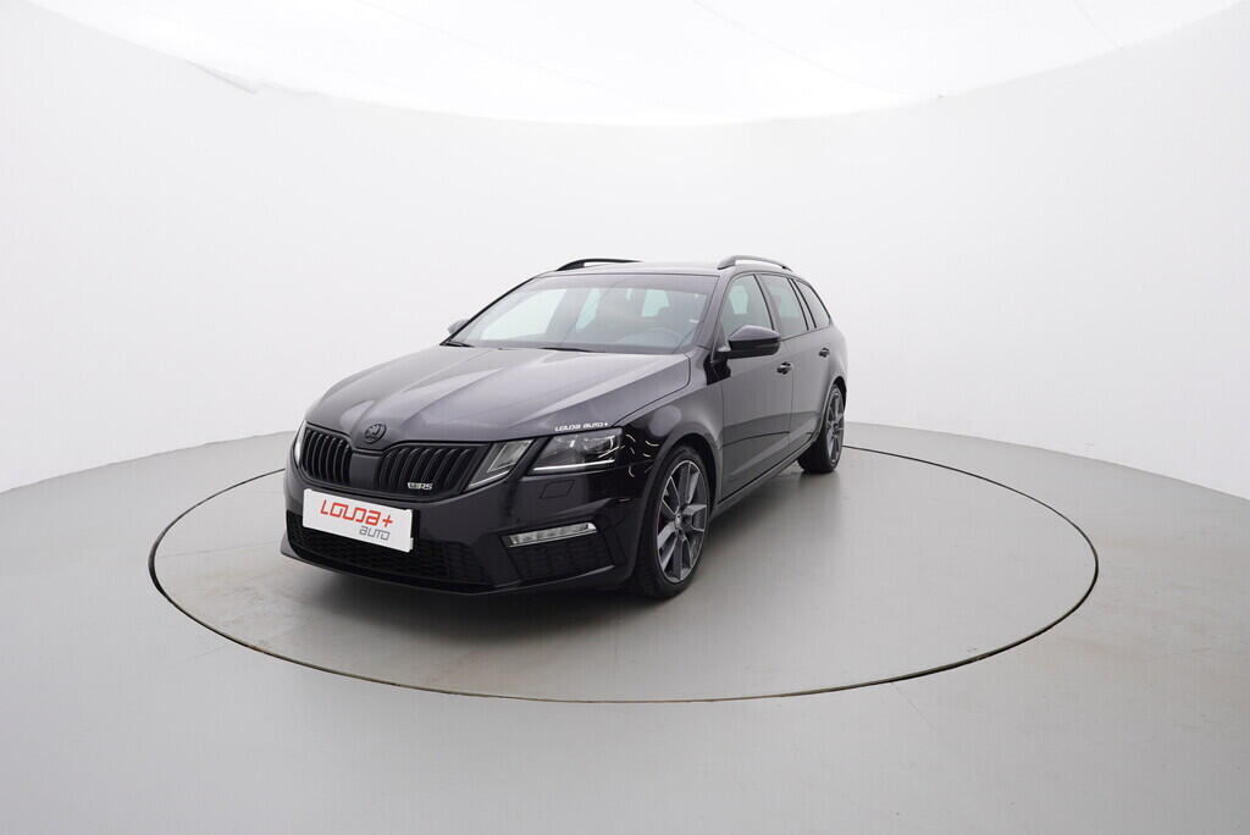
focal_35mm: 22
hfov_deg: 77.3
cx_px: 625
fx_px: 782
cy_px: 418
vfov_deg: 56.2
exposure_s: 1/80
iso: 200
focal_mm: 15
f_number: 5
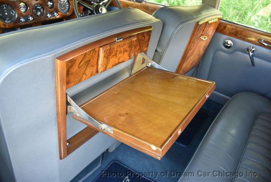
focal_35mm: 27
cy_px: 91
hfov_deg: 67.3
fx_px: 203
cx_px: 136
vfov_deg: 48.0
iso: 800
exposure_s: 1/80
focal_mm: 18
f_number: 4.5
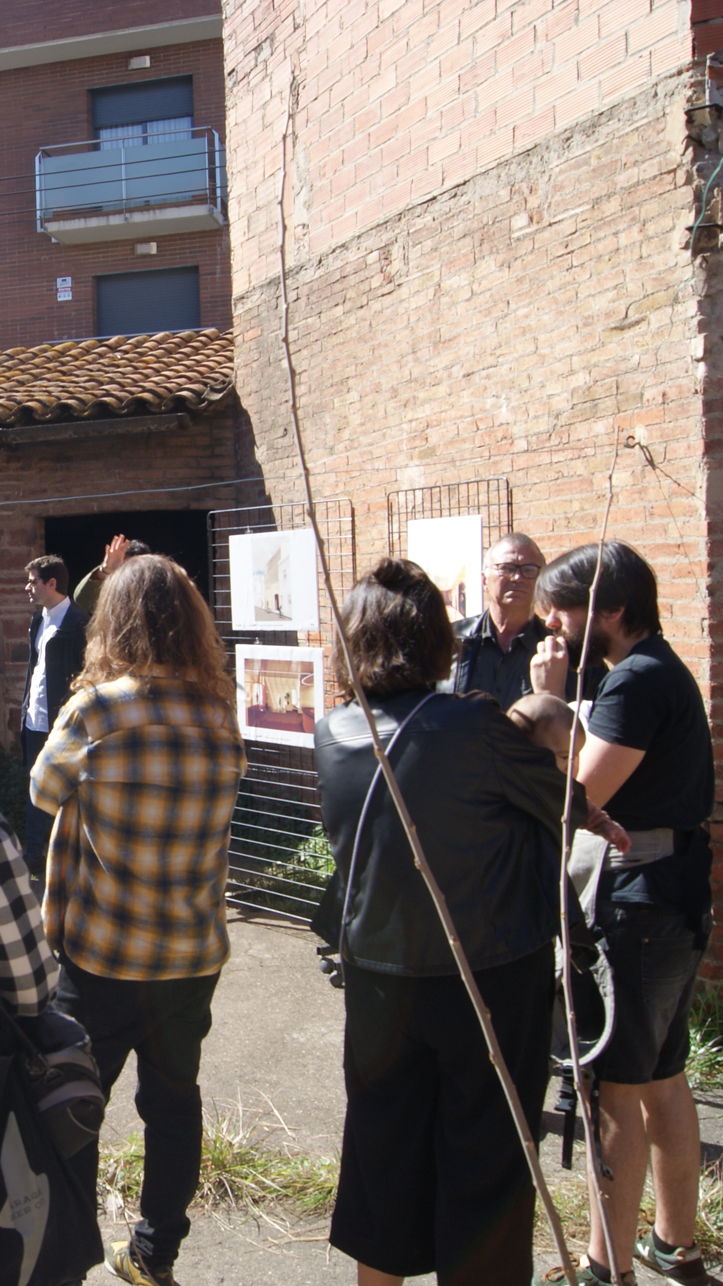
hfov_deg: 26.2
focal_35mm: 43
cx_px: -13
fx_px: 1466
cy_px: 633
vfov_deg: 47.4
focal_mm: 18
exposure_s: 1/80
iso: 100
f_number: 9
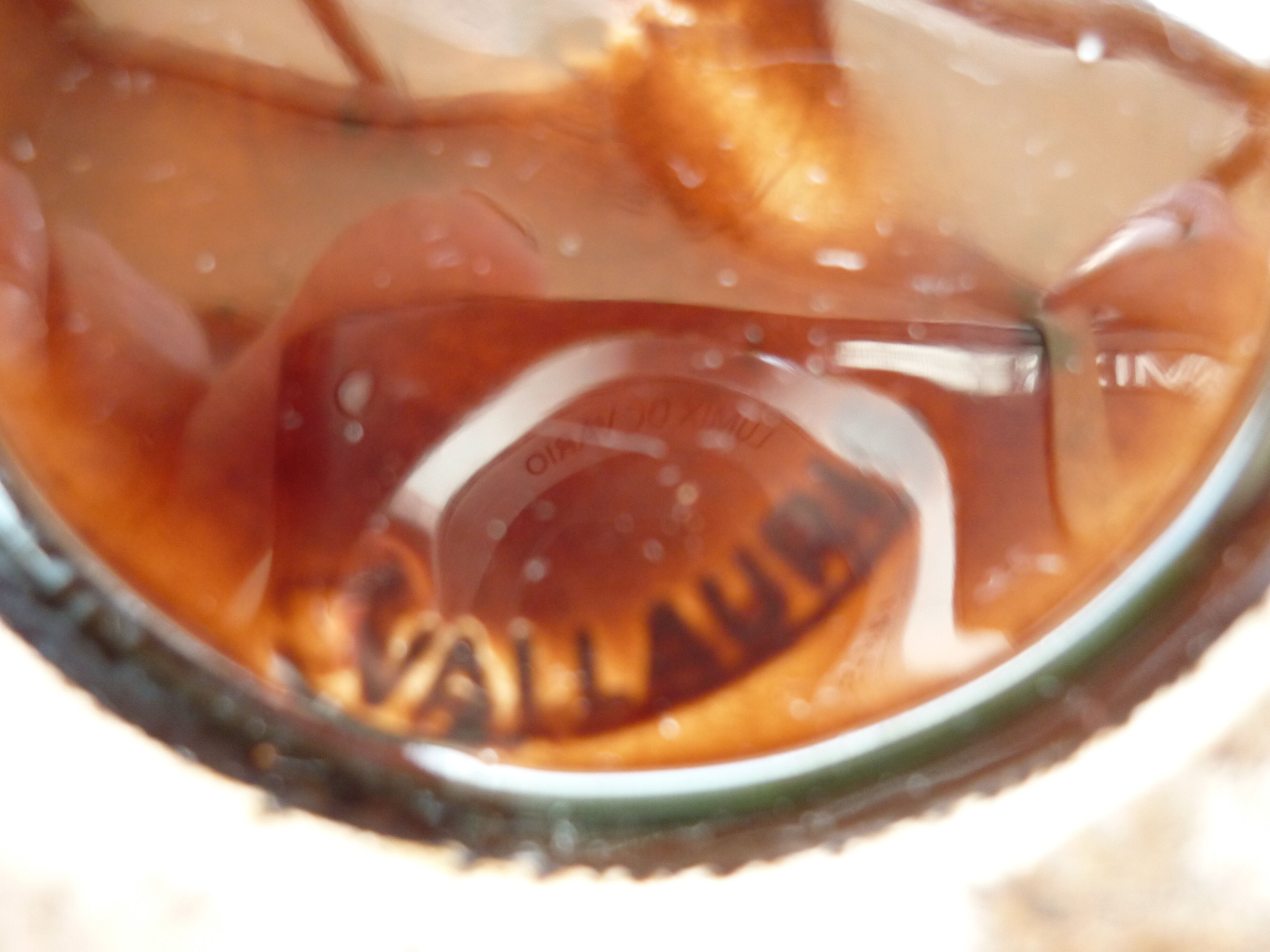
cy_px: 476
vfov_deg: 42.9
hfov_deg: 55.4
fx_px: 1211
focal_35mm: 33
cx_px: 635
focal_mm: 5.5
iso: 200
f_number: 2.8
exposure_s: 1/60
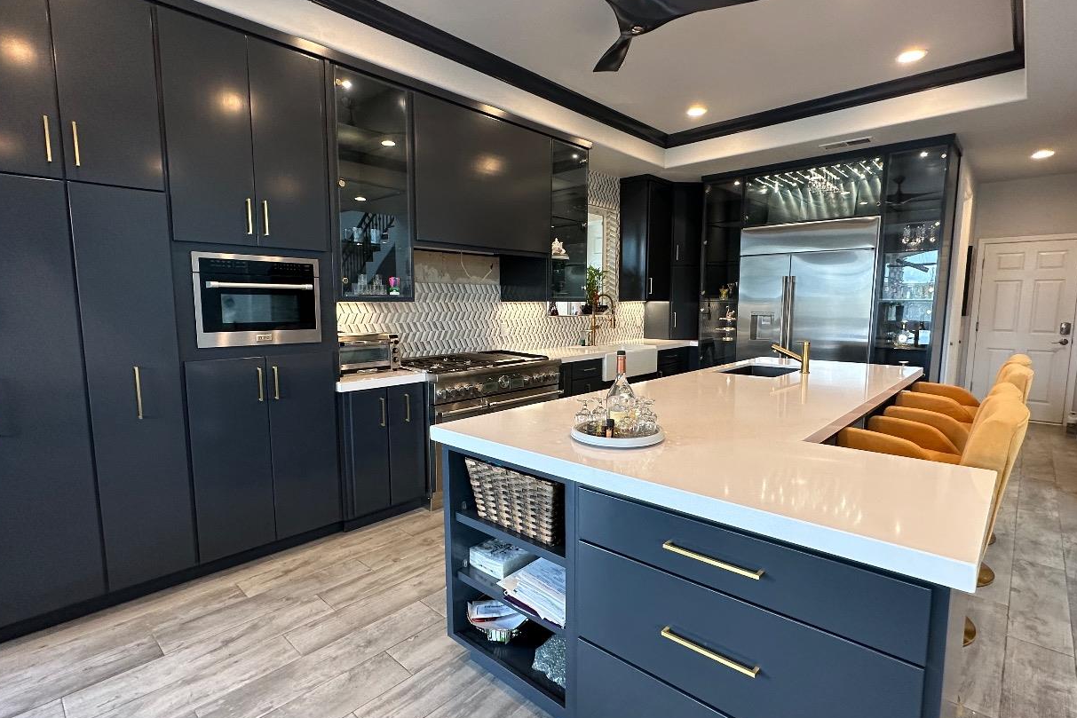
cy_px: 363
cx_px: 540
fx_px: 539
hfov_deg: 90.0
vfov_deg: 67.4
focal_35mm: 18
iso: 200
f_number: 2.2
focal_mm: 2.22
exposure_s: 1/120
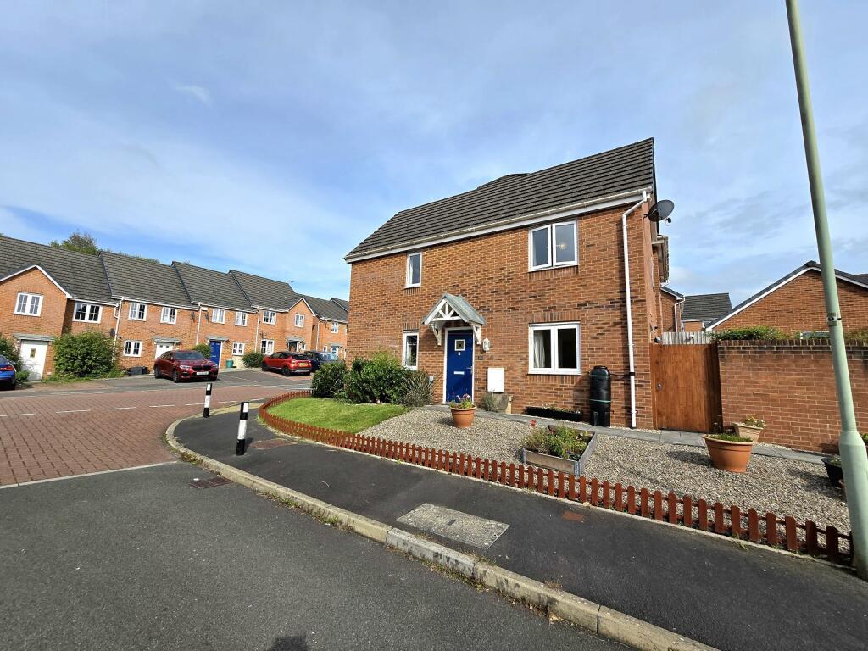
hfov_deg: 106.2
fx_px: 326
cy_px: 326
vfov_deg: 89.9
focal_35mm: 13
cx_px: 434
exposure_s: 1/3333
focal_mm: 2.2
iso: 50
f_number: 2.2
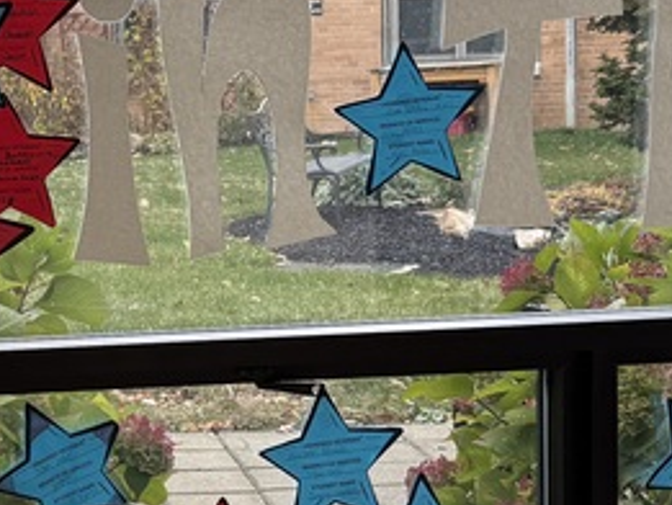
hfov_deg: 19.4
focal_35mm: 94
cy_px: 186
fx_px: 1826
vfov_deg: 15.7
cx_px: -175
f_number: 1.78
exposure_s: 1/361
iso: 100
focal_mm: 6.76
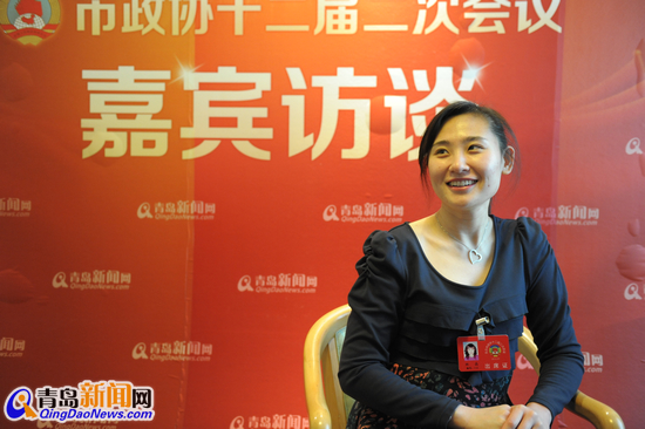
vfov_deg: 36.8
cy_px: 214
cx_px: 322
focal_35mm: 36
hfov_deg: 53.2
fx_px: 645
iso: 2500
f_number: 2.8
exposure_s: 1/60
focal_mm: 36
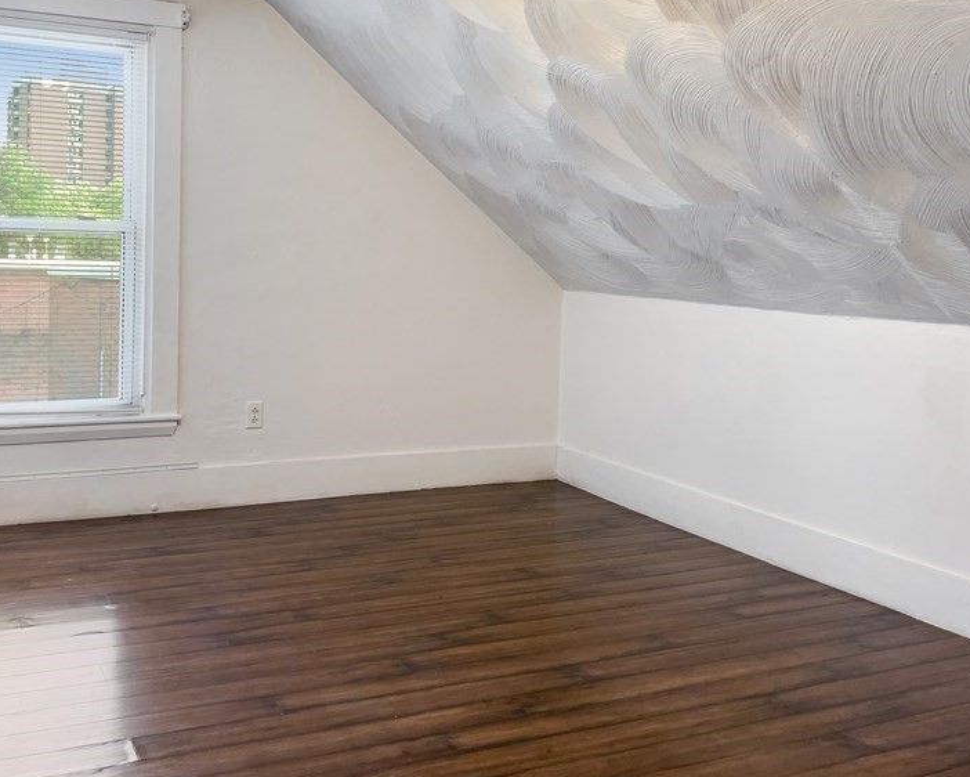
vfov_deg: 39.9
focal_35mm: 37
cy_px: 303
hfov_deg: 49.0
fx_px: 1063
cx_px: 435
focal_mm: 5.7
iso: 125
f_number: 1.5
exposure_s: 1/120
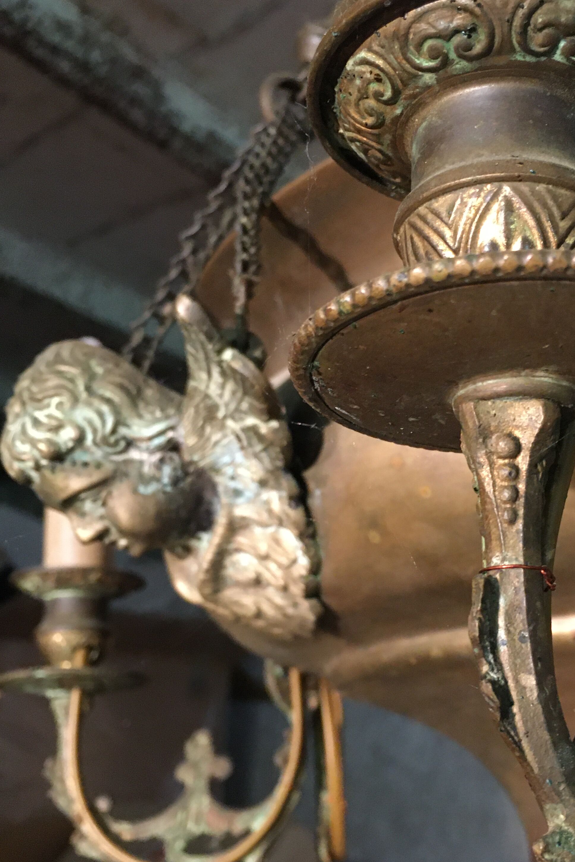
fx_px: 1006
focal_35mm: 42
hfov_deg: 31.2
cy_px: 472
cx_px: 450
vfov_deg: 46.3
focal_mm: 4.15
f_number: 2.2
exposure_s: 1/33
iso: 200
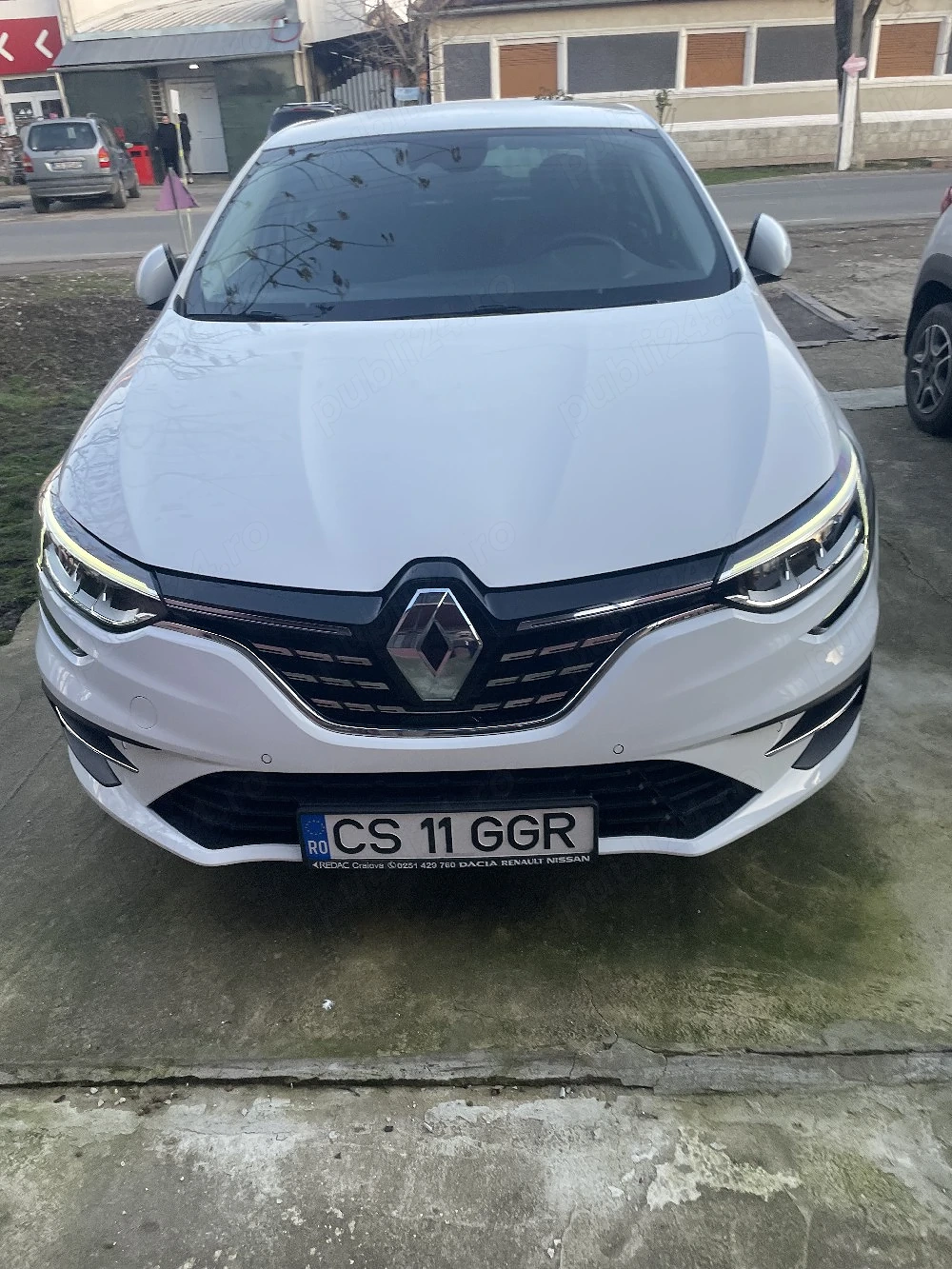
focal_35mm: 26
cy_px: 634
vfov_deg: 67.3
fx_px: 953
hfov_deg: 53.1
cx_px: 476
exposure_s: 1/100
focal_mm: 4.2
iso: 100
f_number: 1.6
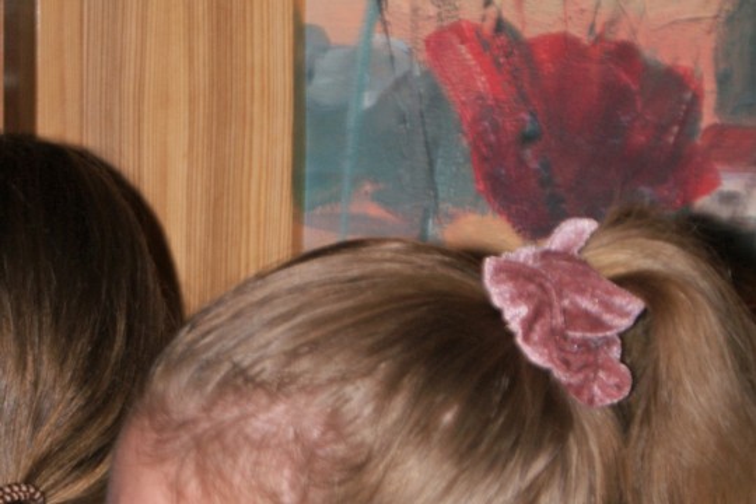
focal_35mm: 105
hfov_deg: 19.5
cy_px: 252
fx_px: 2205
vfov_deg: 13.0
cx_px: 378
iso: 400
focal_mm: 70
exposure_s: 1/125
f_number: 5.6
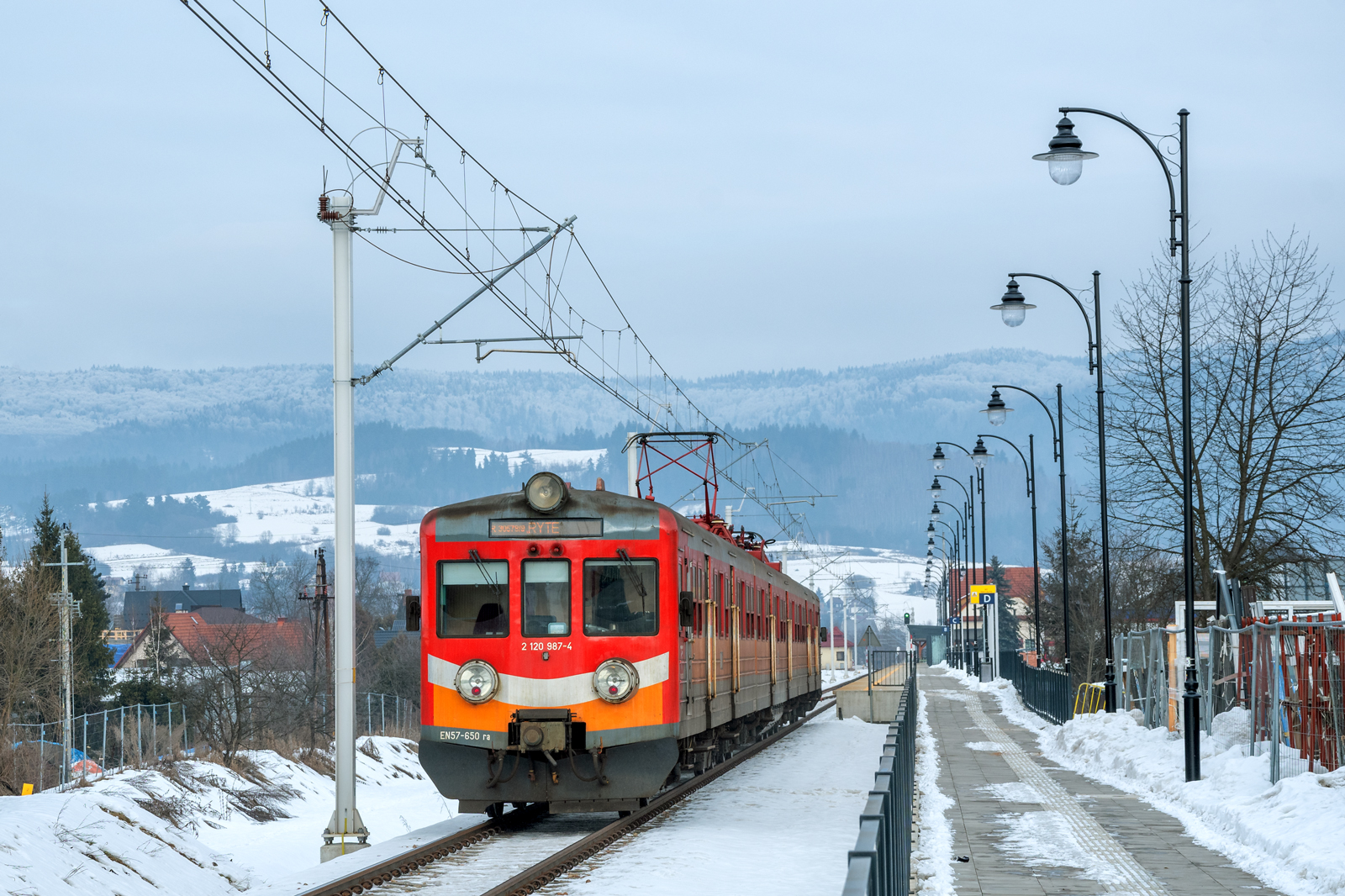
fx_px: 3250
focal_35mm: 87
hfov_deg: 23.4
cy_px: 448
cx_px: 672
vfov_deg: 15.7
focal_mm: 58
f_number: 9
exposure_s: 1/500
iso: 200
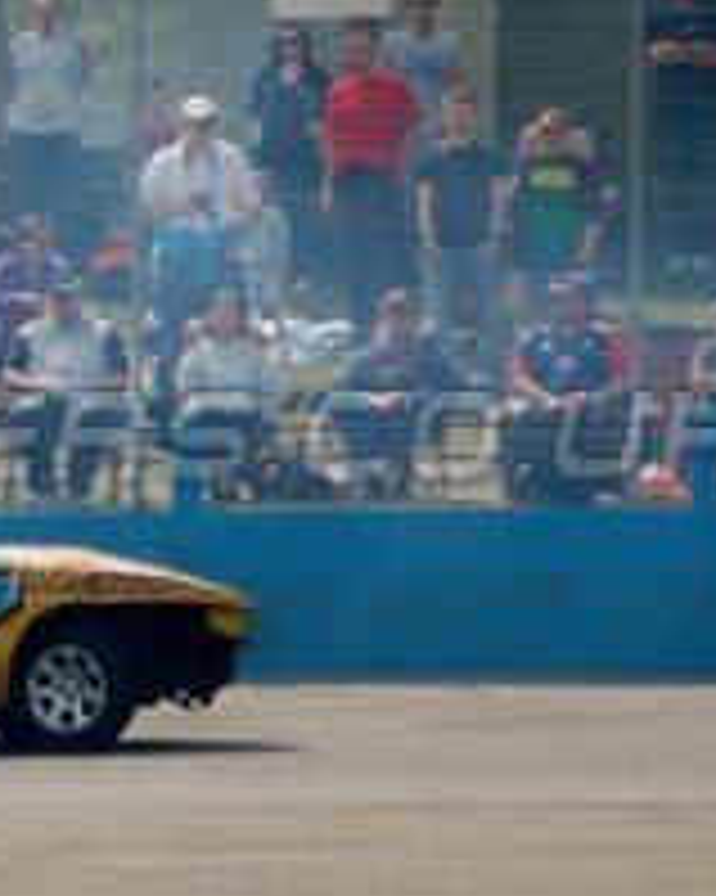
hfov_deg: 2.9
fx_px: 13917
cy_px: 450
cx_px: -459
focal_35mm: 525
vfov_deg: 3.7
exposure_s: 1/1000
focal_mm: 116
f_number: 6
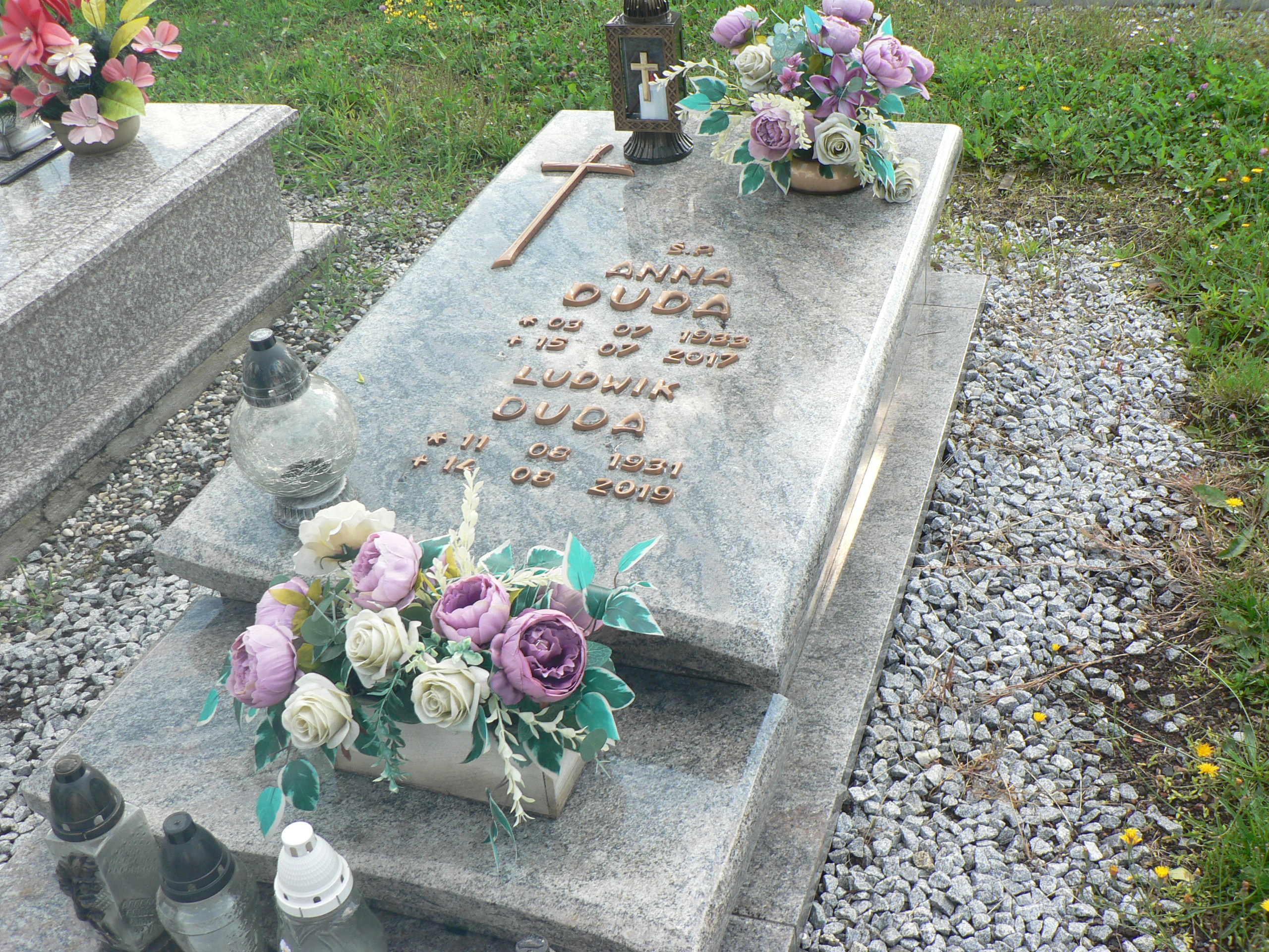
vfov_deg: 39.7
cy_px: 476
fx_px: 1320
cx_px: 634
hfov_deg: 51.4
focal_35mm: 36
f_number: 4
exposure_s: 1/100
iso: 80
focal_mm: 6
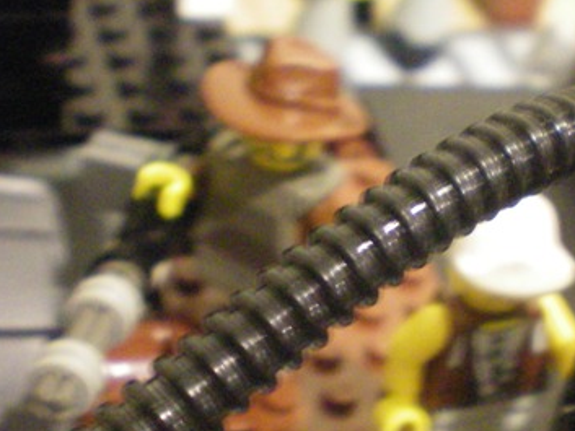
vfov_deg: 17.2
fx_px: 1429
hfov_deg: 22.4
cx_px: 464
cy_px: 213
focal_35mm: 86
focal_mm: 6.3
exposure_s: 1/6
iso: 400
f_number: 3.1
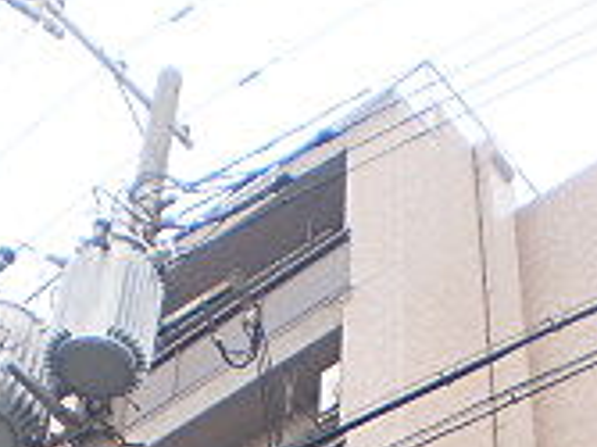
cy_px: 837
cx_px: 268
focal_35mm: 138
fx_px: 2378
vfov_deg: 10.1
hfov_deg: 14.3
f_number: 3.1
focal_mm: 6.3
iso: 64
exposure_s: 1/640
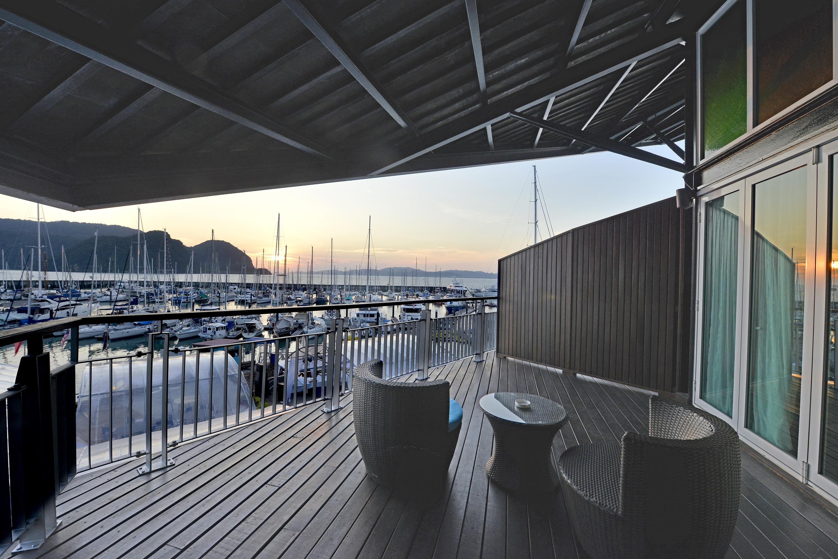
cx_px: 419
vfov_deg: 81.2
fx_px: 326
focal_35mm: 14
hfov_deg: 104.3
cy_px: 280
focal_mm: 14
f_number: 9
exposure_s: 1/200
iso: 320
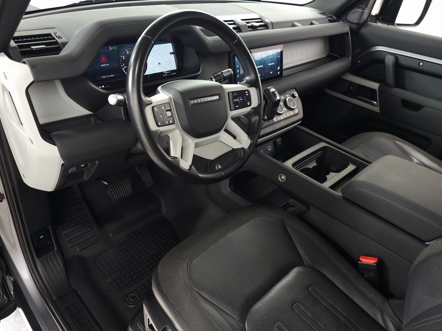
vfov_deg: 54.9
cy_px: 166
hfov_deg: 69.3
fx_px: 319
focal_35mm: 25
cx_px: 205
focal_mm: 6.3
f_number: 1.7
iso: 320
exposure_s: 1/60
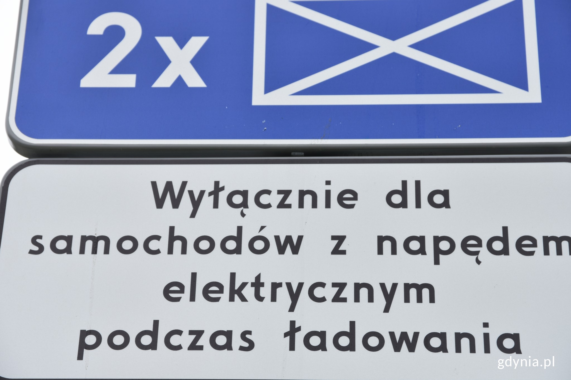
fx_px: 1665
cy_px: 190
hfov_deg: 19.5
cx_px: 286
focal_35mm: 105
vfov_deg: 13.0
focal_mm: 70
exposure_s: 1/320
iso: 100
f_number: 5.6
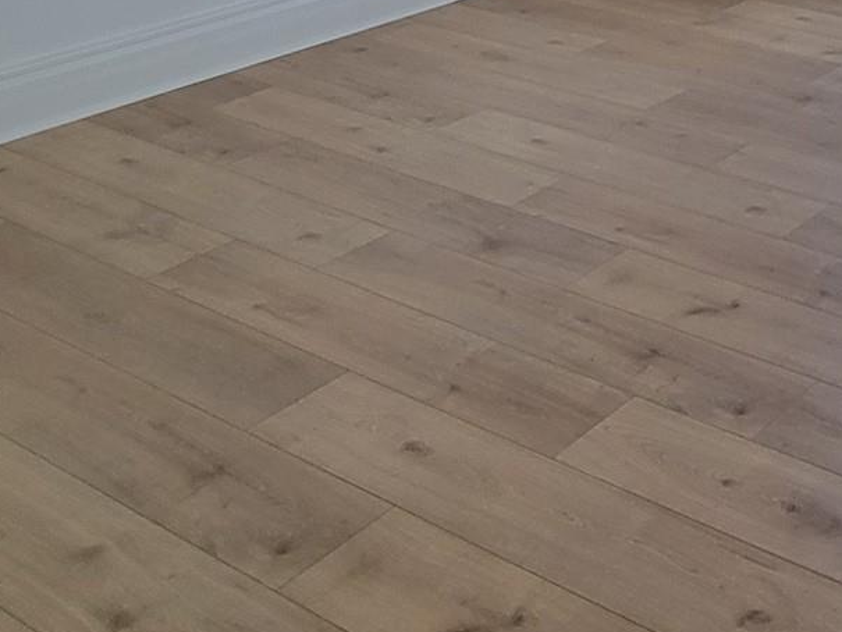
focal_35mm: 44
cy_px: -171
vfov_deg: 27.8
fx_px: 1070
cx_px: 1126
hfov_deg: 31.6
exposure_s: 1/60
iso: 160
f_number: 2.2
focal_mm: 2.2
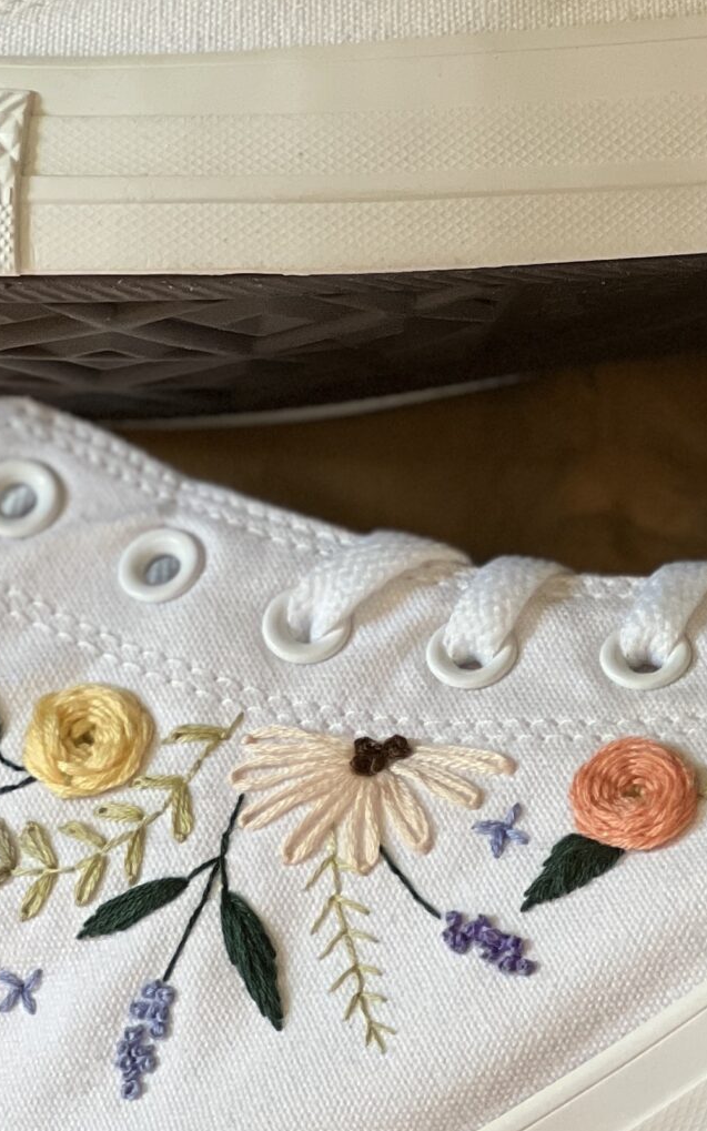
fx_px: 6319
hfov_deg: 6.4
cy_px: 295
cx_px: 590
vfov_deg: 10.2
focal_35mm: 205
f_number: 2.8
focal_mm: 9
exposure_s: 1/121
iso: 160
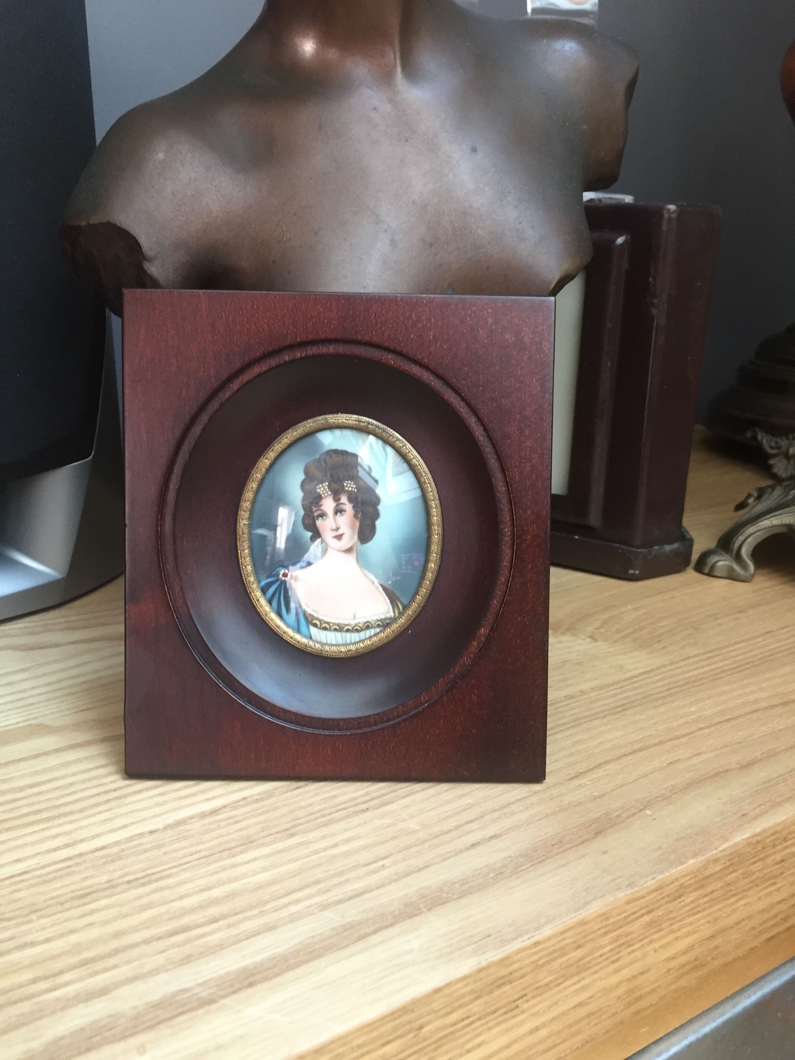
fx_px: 888
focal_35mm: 29
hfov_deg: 48.2
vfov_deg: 61.7
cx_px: 398
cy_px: 530
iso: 160
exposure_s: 1/33
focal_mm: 4.15
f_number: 2.2
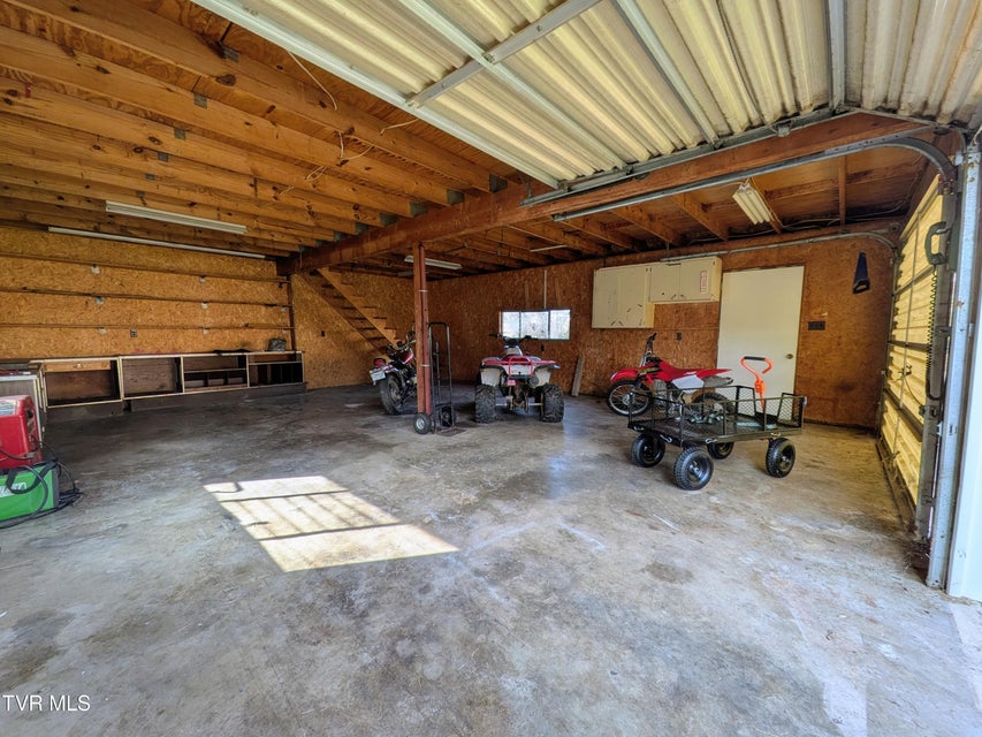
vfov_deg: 85.7
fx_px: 397
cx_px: 491
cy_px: 368
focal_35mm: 14
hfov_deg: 102.1
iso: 46
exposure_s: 1/161
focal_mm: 1.85
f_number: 2.2
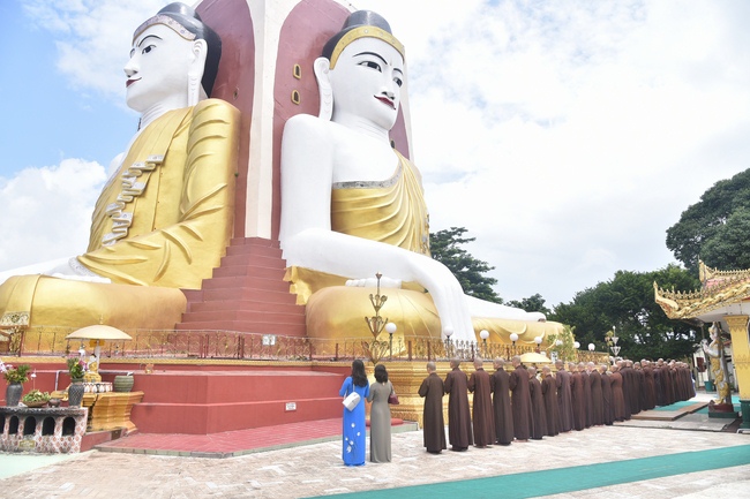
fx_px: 500
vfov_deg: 53.1
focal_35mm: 24
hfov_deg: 73.8
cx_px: 375
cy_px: 250
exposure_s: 1/400
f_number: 7.1
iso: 200
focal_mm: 24
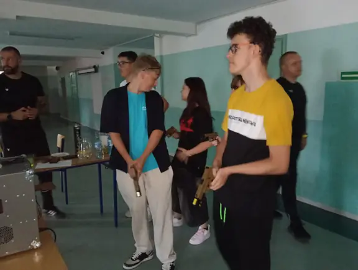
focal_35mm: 27
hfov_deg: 65.2
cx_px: 179
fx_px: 280
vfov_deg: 51.5
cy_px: 135
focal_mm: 3.98
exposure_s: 1/15
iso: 2500
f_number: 1.8
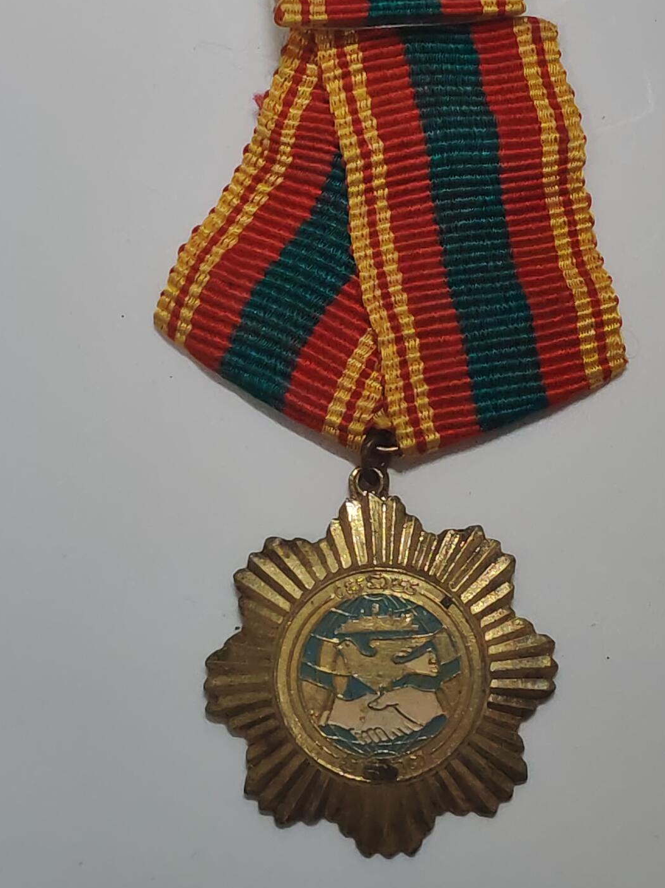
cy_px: 400
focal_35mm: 87
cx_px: 402
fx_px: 2229
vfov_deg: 22.5
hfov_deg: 17.0
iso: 640
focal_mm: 5.52
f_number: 1.95
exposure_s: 1/50
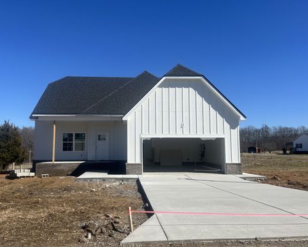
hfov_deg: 62.1
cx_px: 142
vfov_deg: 51.6
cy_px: 127
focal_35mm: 28
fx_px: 255
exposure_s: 1/6211
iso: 50
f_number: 1.5
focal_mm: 5.7
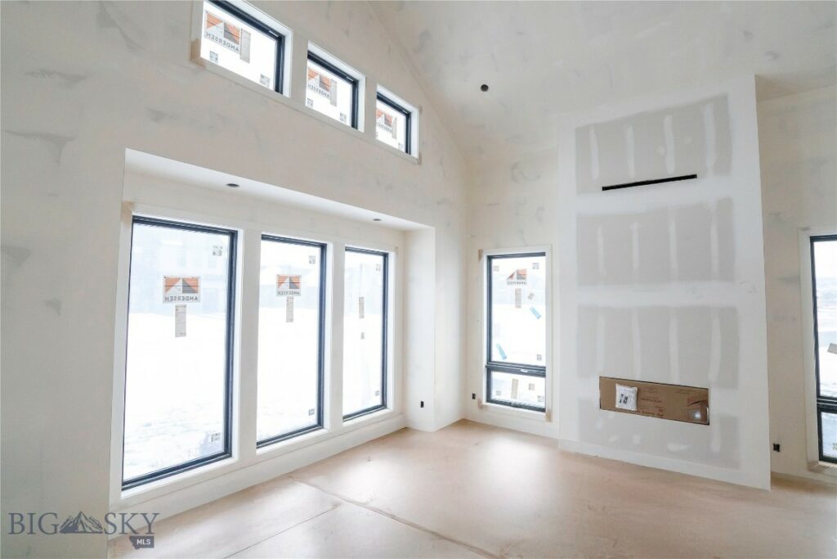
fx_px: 372
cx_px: 418
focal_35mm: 16
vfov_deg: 73.8
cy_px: 280
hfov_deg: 96.7
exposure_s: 1/640
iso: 2000
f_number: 5
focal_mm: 16
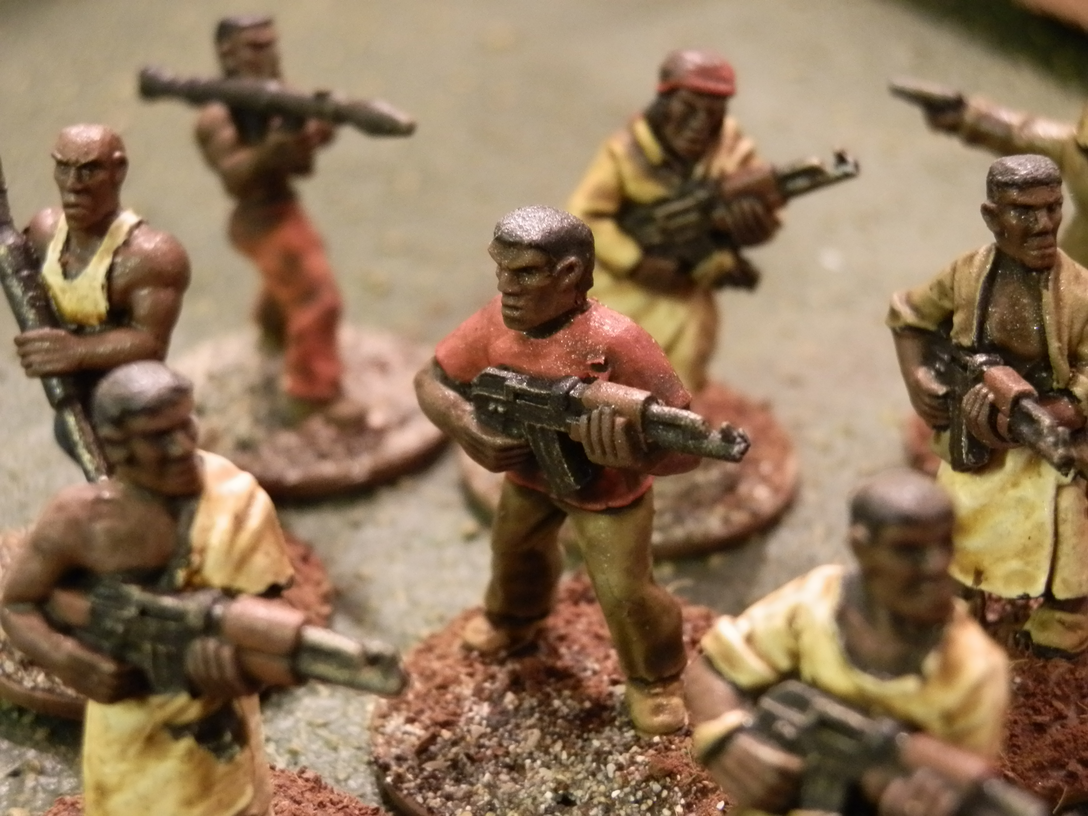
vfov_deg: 24.0
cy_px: 408
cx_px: 544
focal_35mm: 61
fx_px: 1917
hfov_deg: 31.7
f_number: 3.7
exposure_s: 1/8
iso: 400
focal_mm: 10.99
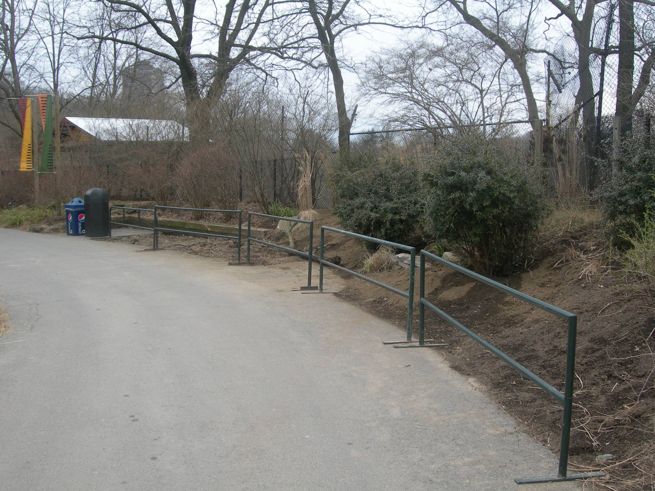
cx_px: 328
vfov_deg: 37.7
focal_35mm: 38
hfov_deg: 49.0
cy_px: 246
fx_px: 719
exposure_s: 1/176
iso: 50
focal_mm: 7.8
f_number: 4.8
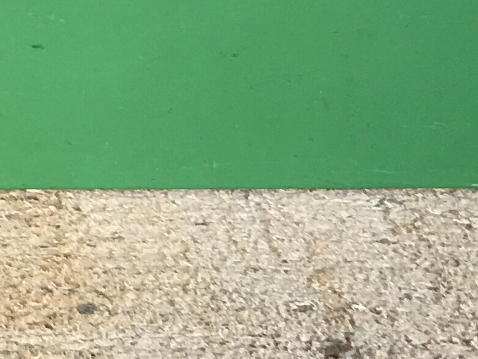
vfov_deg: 9.5
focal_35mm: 149
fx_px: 2058
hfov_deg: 12.5
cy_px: -288
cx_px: -281
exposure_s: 1/17
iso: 40
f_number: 2.2
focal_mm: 4.15
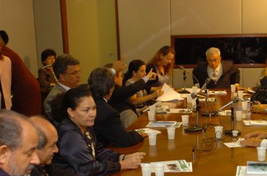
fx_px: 518
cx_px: 194
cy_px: 142
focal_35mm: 70
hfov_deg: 28.6
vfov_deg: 19.1
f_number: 4
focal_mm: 28
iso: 400
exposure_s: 1/80
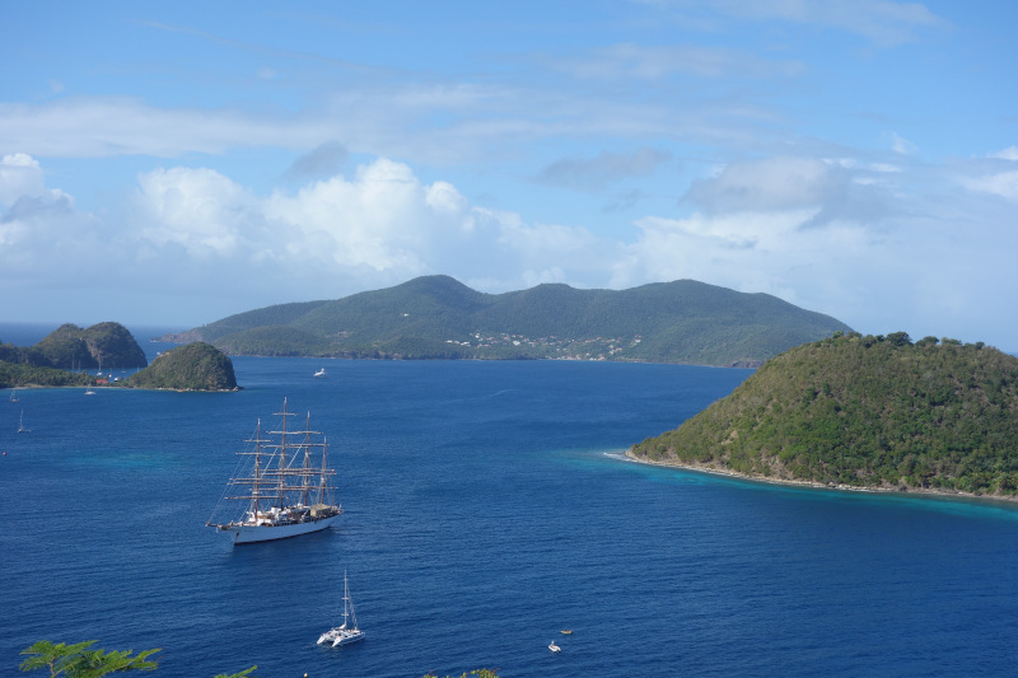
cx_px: 509
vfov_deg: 24.6
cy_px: 339
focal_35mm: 55
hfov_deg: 36.3
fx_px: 1555
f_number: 5.6
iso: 125
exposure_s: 1/640
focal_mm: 20.41
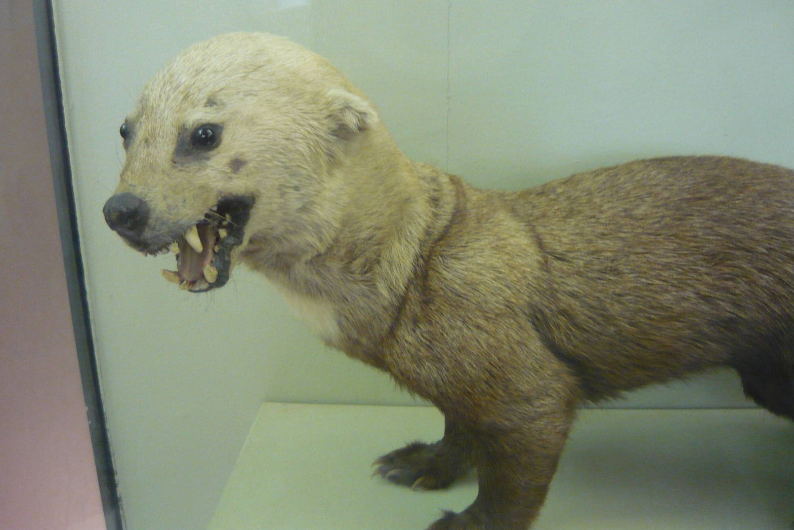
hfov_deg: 54.4
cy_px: 227
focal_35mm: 35
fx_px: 772
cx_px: 391
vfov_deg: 37.8
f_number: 2.8
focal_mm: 5.5
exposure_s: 1/13
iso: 400
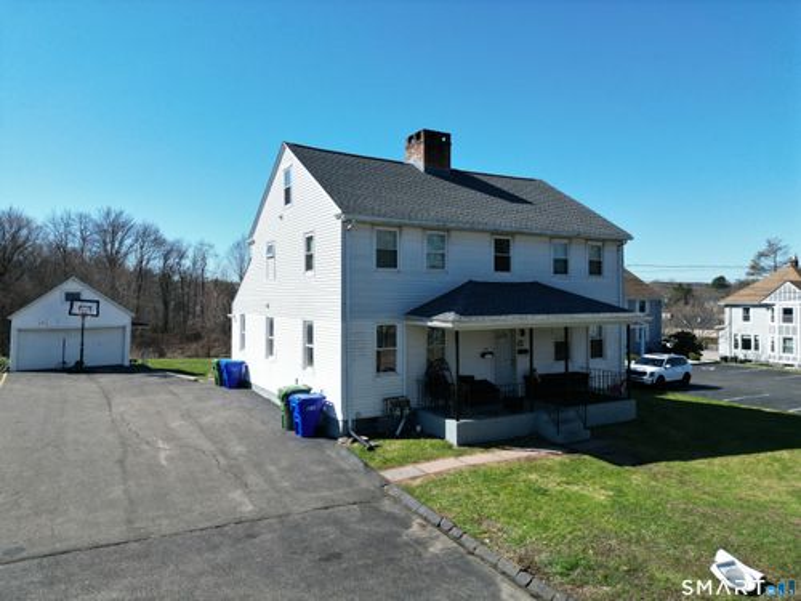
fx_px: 555
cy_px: 300
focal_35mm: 24
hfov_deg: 71.6
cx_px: 400
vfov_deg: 56.8
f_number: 1.7
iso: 150
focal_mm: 6.72
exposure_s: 1/3200
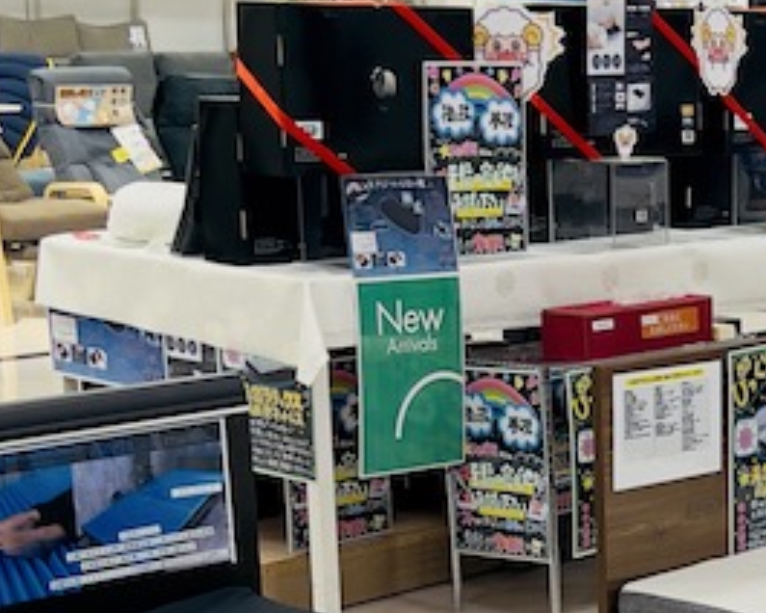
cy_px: 688
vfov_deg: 15.3
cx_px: 942
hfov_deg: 18.4
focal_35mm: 98
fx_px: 2222
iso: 64
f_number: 1.5
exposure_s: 1/120
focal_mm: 5.7
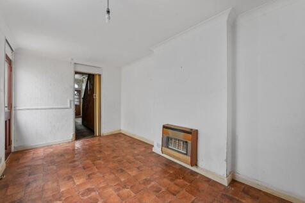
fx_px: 119
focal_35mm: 14
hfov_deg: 104.3
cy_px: 102
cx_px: 152
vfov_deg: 81.2
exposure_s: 1/1.25
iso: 400
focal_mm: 14
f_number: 8
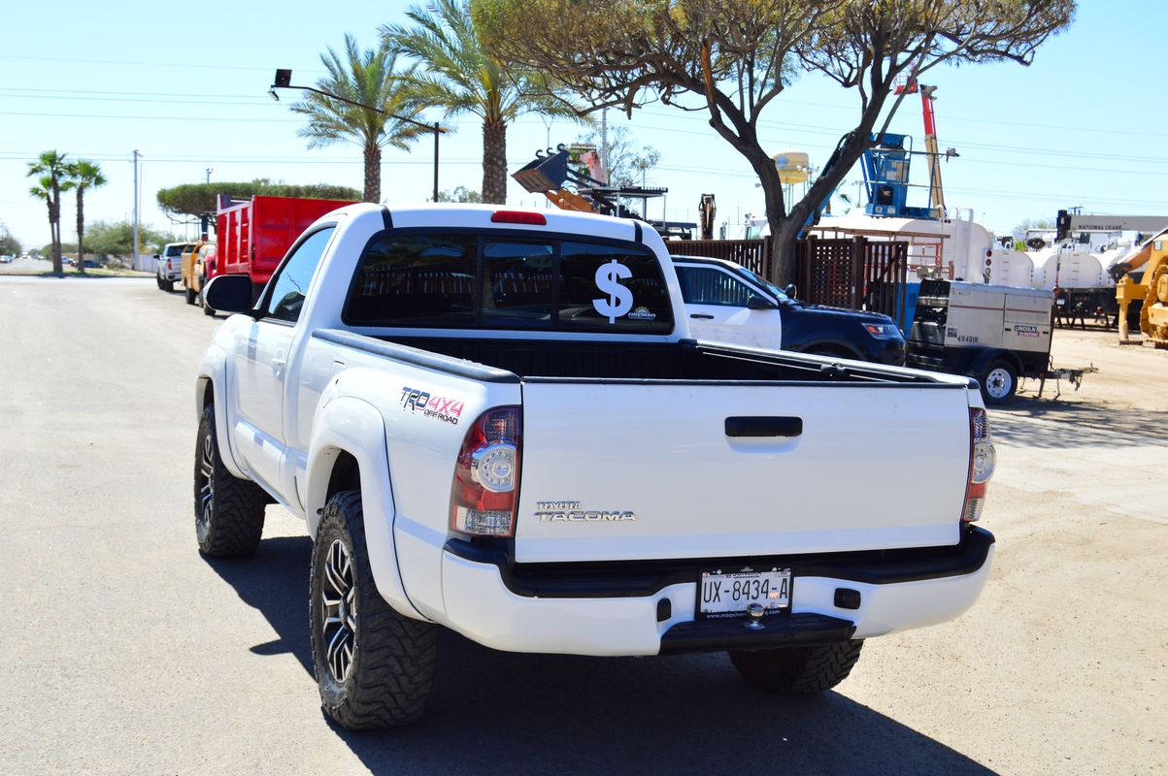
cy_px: 388
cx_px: 584
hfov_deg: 46.4
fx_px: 1362
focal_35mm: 42
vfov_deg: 31.8
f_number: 7.1
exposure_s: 1/400
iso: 200
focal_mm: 28
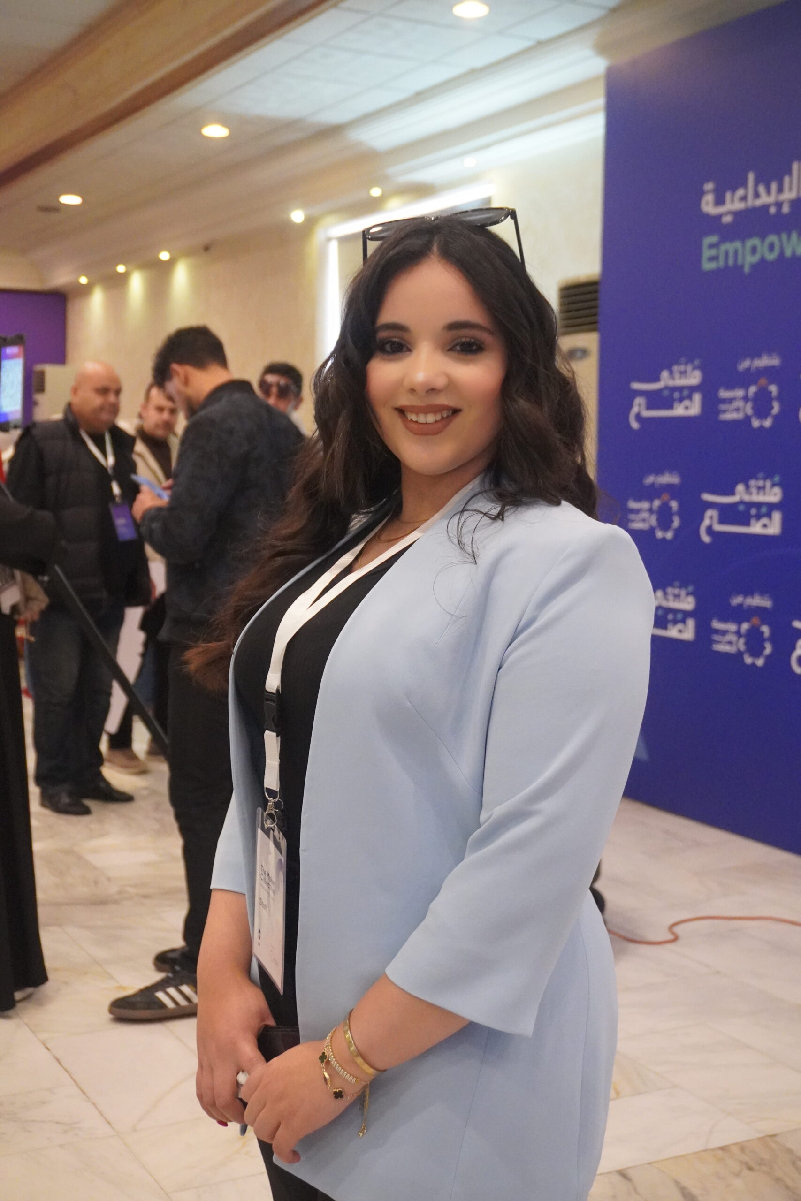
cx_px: 400
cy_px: 600
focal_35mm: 46
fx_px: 1552
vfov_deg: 42.3
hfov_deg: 28.9
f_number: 5
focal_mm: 31
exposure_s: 1/125
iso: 6400
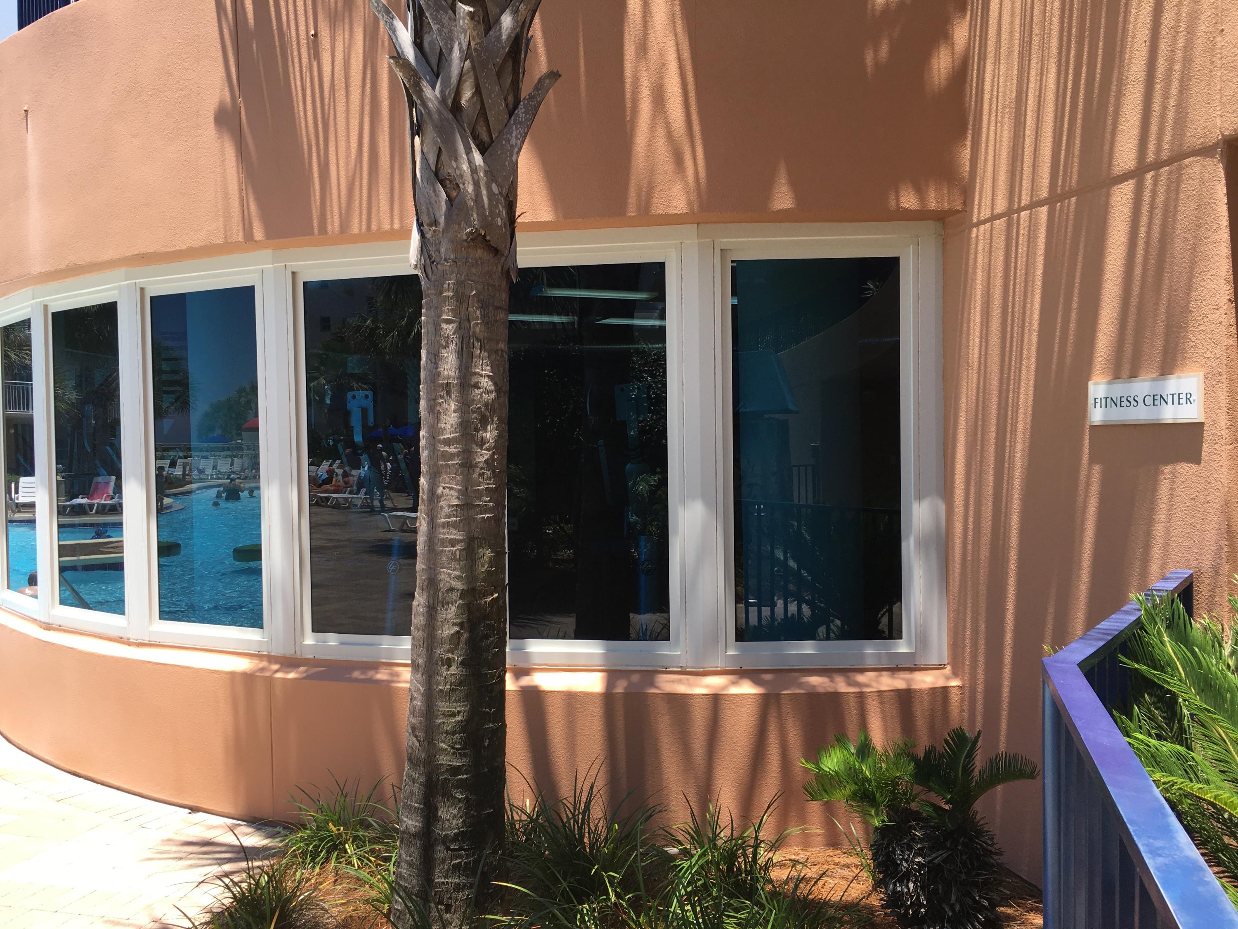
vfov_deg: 48.2
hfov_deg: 61.7
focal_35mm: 29
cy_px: 464
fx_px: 1037
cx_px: 619
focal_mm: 4.15
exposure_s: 1/534
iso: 25
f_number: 2.2
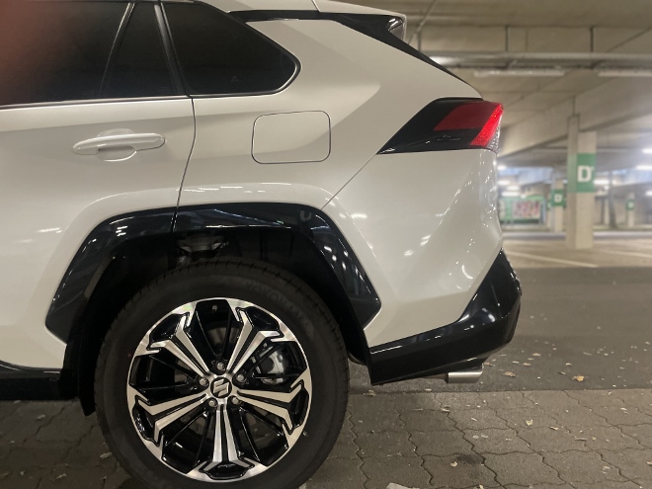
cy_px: 244
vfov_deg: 53.1
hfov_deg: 67.3
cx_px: 326
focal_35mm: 26
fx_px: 490
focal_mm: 4.2
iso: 400
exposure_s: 1/50
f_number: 1.6
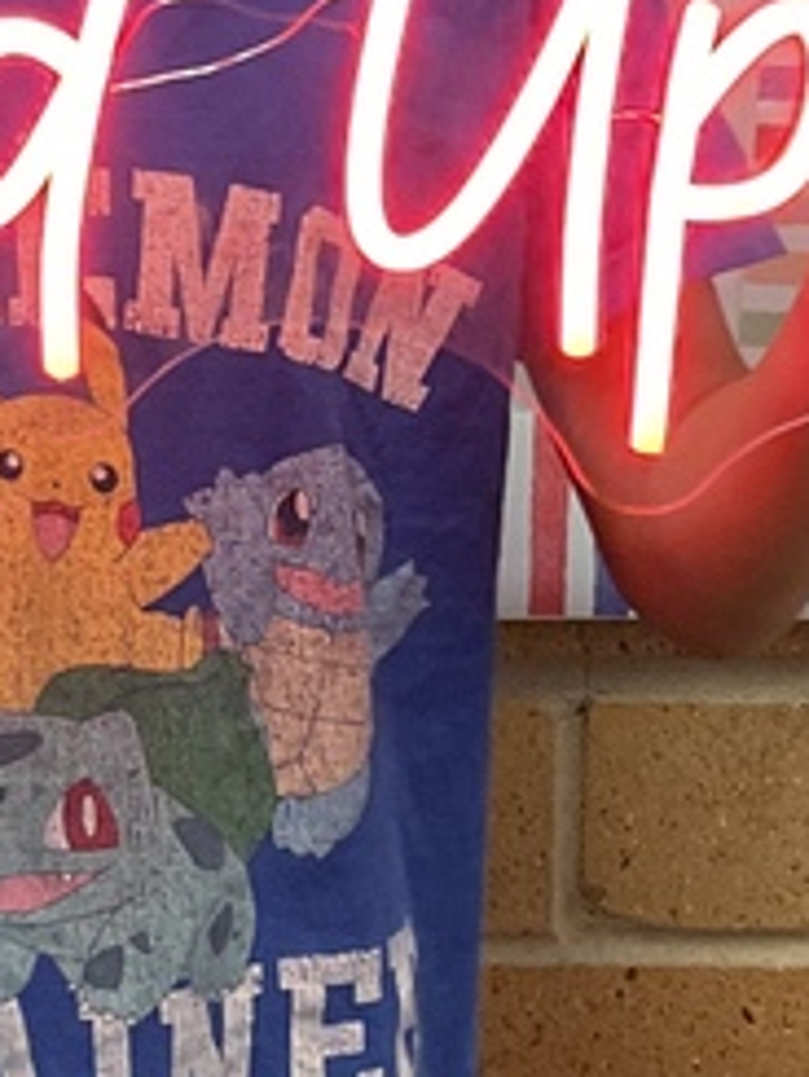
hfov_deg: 12.2
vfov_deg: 16.1
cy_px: 154
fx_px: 3767
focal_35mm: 121
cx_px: 53
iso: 160
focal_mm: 3
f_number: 1.8
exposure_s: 1/60
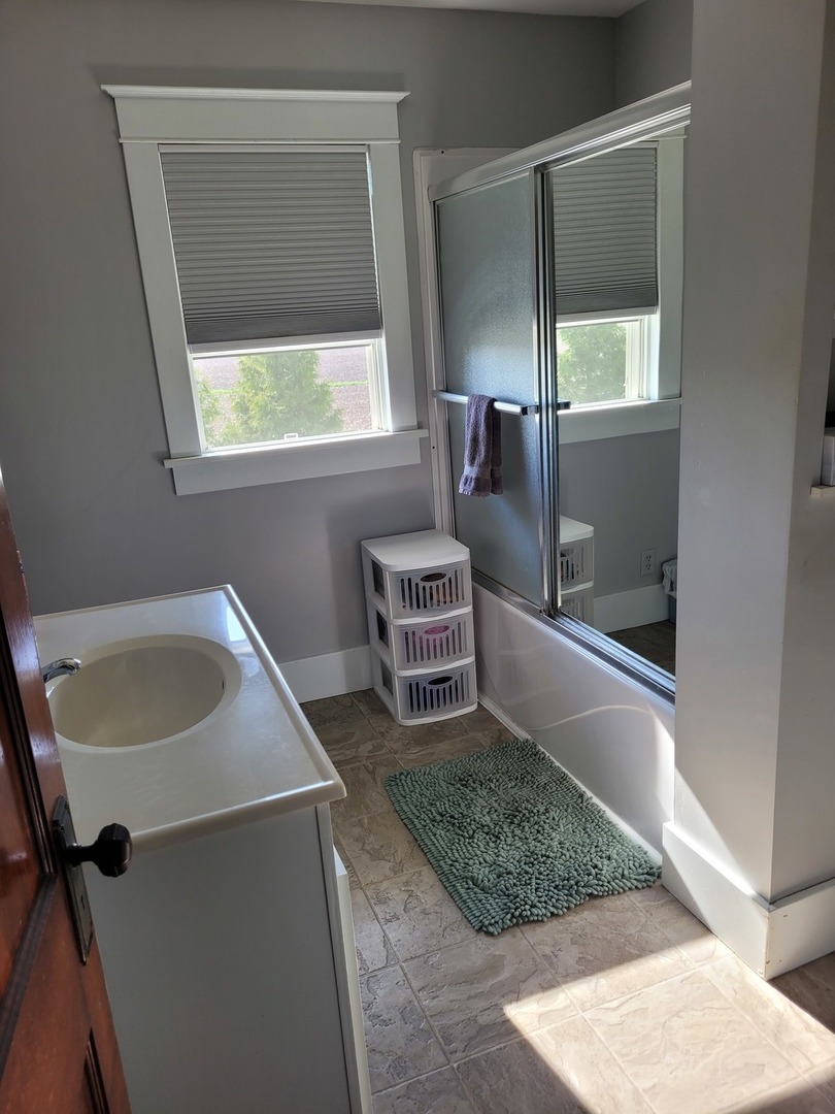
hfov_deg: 53.1
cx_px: 418
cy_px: 557
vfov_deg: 67.3
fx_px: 836
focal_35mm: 26
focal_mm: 5.4
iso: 50
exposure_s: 1/120
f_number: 1.8
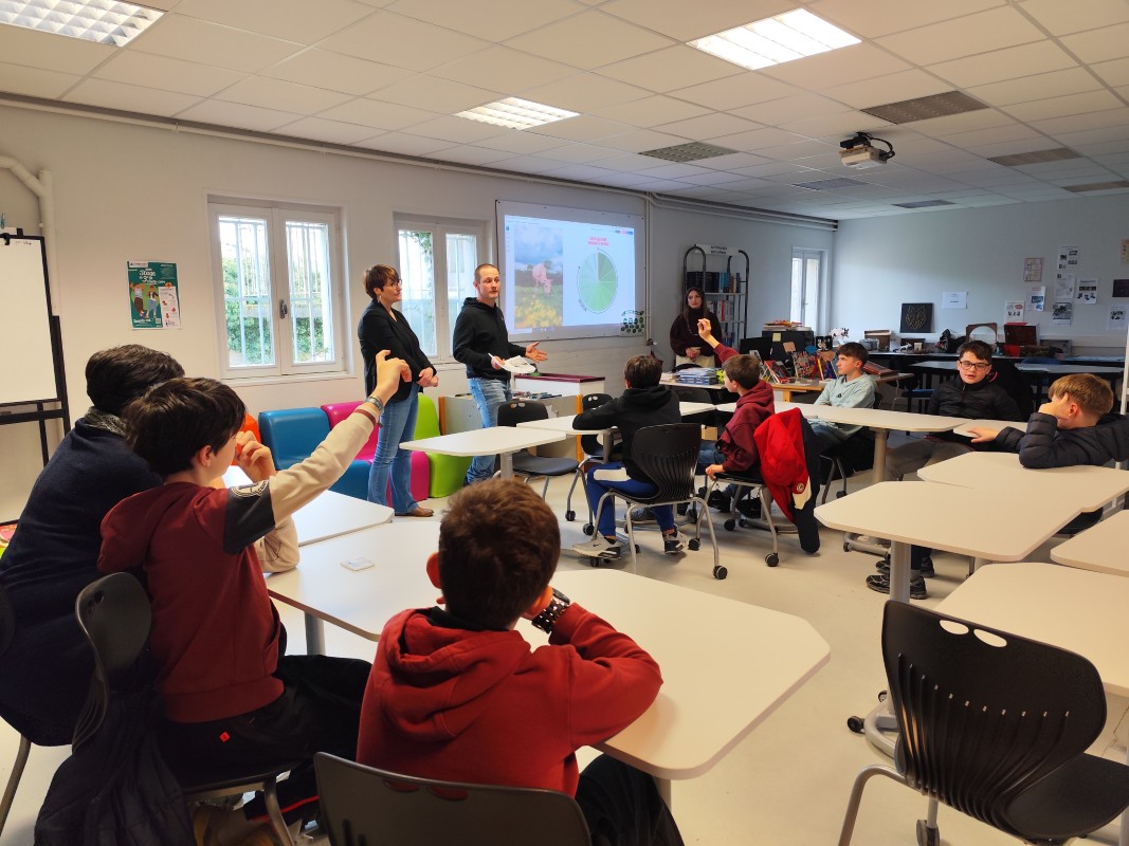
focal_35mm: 23
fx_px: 750
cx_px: 564
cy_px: 423
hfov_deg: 73.9
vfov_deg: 58.9
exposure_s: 1/50
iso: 160
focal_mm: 6.14
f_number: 1.65
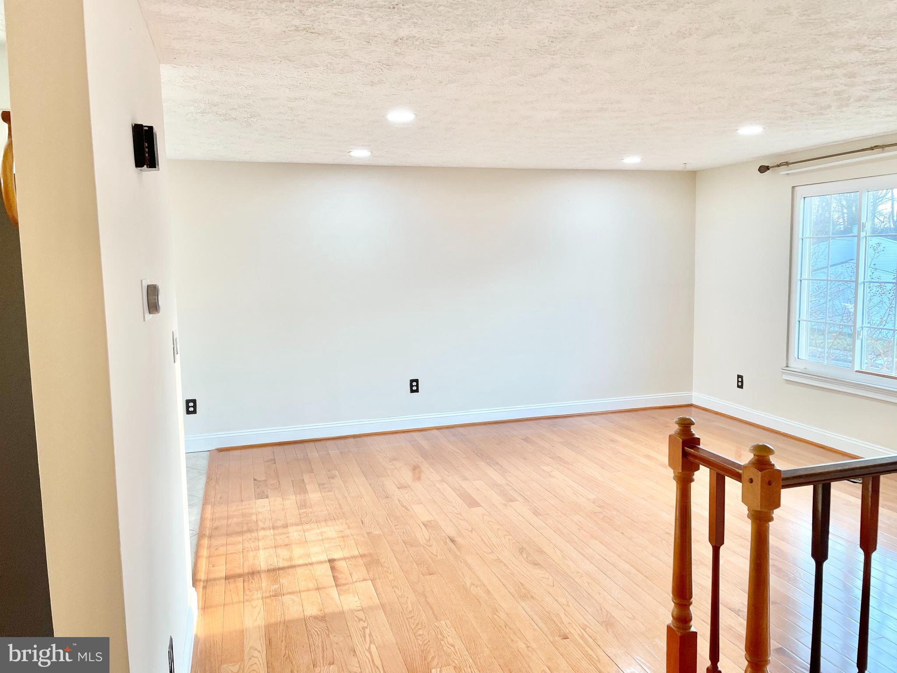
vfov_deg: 53.1
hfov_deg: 67.3
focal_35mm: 26
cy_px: 336
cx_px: 448
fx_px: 674
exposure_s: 1/120
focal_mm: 4.2
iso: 80
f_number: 1.6
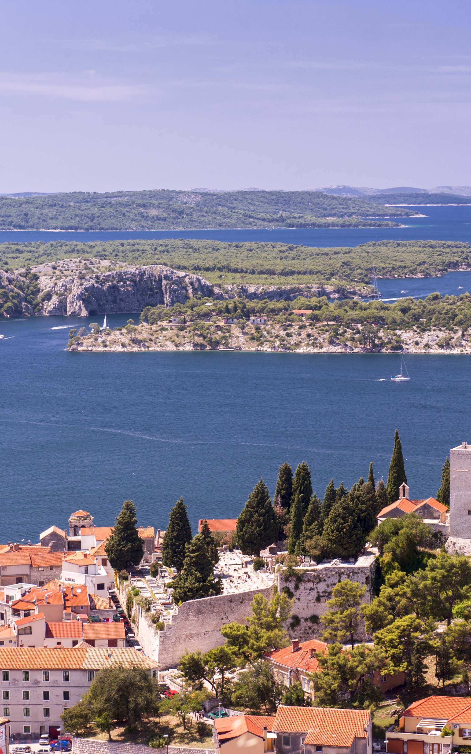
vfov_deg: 19.3
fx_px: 2218
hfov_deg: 12.1
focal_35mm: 108
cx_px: 384
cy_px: 376
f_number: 9
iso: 200
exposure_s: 1/80
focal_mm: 70
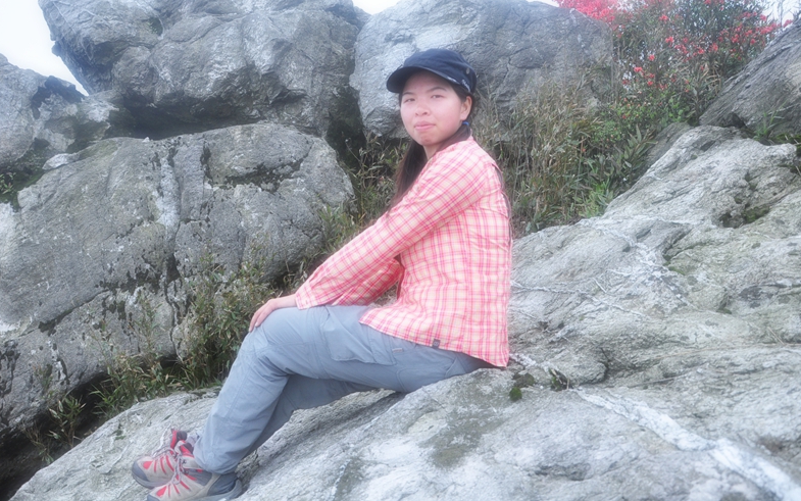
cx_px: 403
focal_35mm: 28
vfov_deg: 44.6
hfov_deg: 66.5
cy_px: 244
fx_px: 611
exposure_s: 1/250
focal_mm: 18
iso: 320
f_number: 5.6
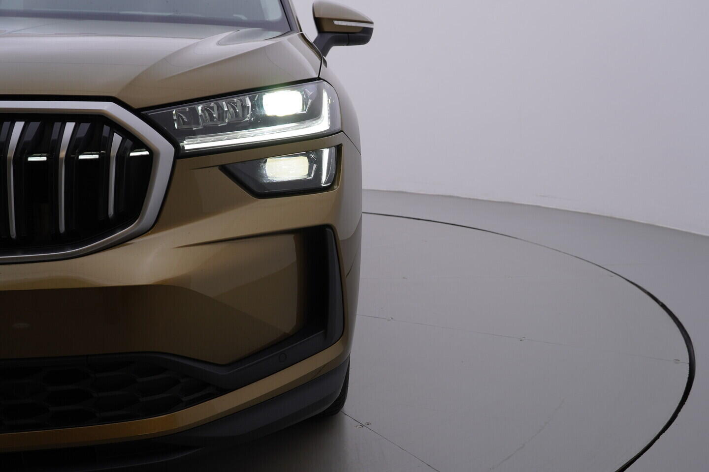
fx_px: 709
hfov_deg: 53.1
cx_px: 354
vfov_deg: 36.9
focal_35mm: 36
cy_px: 236
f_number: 4.5
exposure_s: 1/100
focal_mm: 24
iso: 125
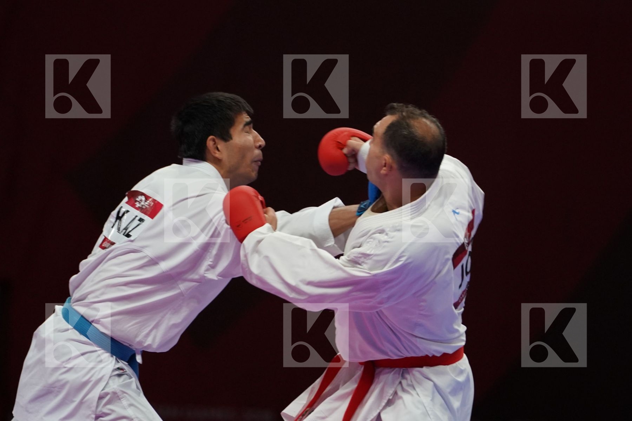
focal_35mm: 376
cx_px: 316
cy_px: 210
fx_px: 6600
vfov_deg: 3.7
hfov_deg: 5.5
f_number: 4
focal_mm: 251
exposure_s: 1/1000
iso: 2500
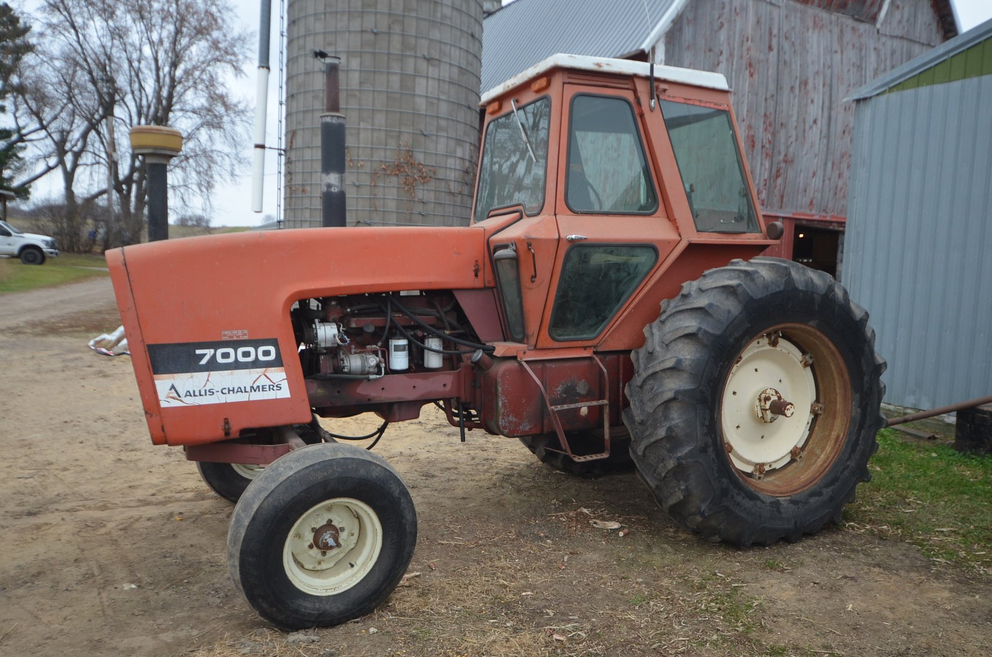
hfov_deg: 64.7
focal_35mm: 28
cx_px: 496
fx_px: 784
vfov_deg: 45.5
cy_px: 328
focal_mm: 19
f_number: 4.5
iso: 400
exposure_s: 1/80
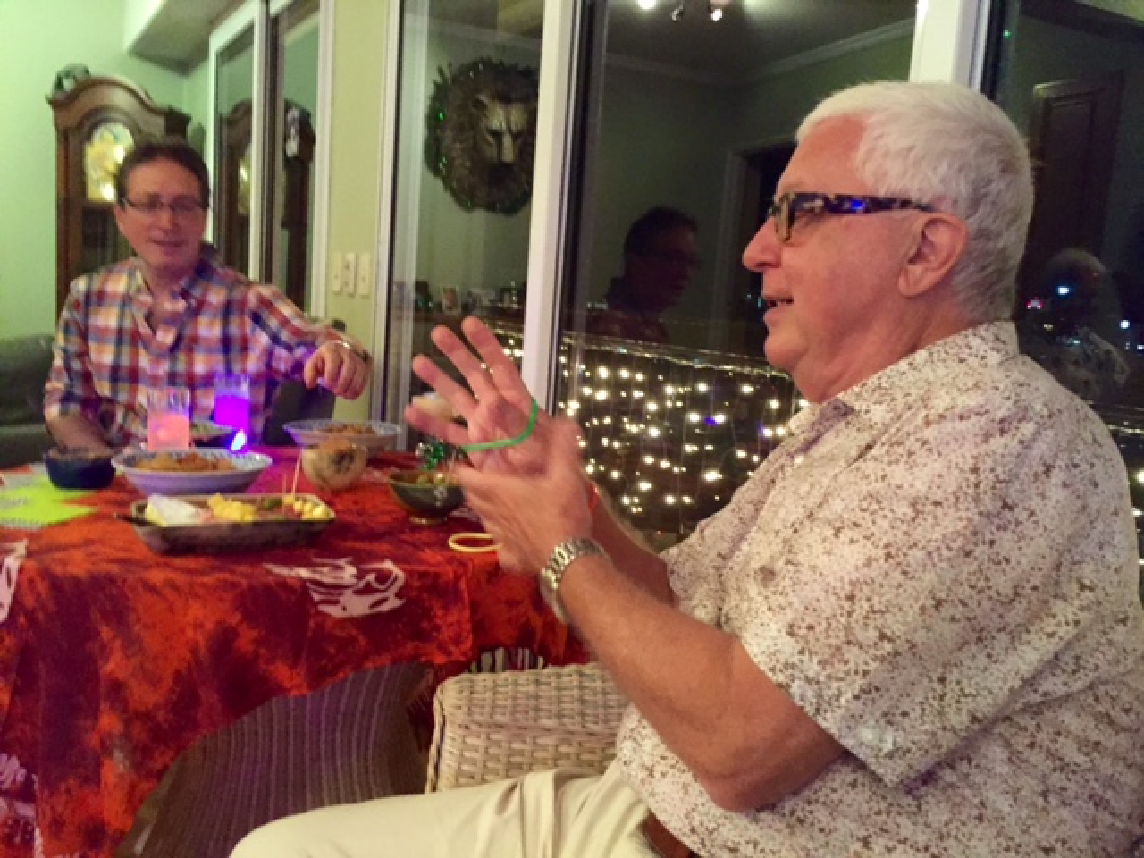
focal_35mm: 29
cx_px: 572
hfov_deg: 61.7
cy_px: 429
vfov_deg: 48.2
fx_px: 958
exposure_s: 1/15
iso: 400
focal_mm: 4.15
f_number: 2.2
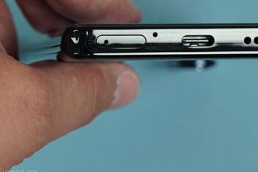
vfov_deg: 11.2
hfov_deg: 16.7
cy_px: 37
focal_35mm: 122
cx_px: 178
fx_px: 875
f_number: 7.1
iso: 1600
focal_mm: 70
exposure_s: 1/160
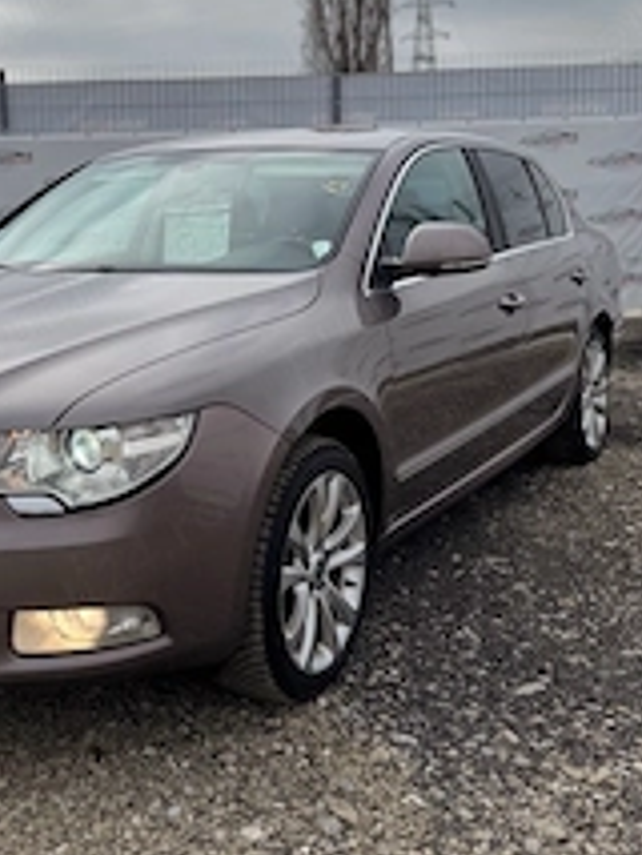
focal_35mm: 45
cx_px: 177
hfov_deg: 31.7
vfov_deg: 41.8
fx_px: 1112
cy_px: 325
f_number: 1.78
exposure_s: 1/7937
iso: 80
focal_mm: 6.76
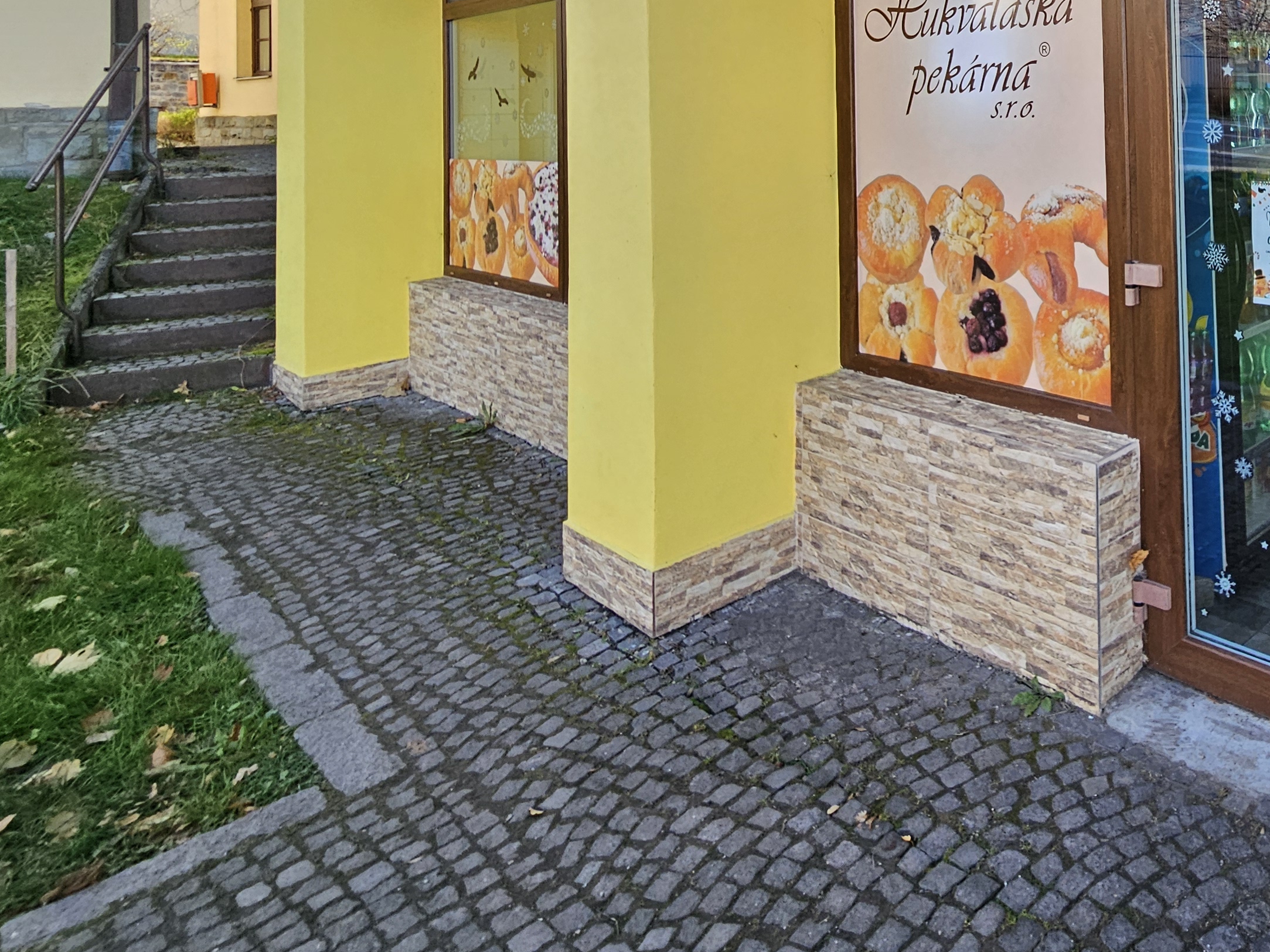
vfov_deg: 50.2
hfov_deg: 61.7
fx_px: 880
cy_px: 90
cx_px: 1116
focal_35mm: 24
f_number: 2.2
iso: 50
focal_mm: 2.2
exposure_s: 1/346
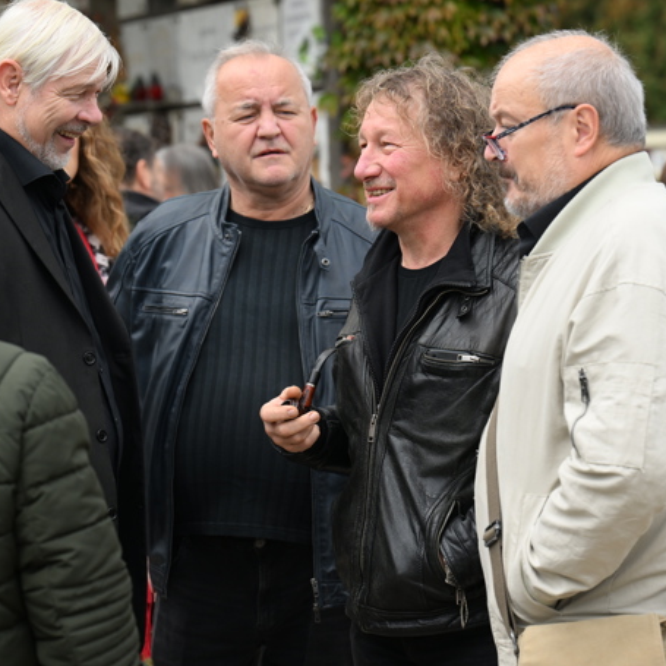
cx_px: 299
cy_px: 335
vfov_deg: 13.0
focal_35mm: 134
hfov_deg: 13.0
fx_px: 2917
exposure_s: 1/1600
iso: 1250
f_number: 5
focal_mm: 104
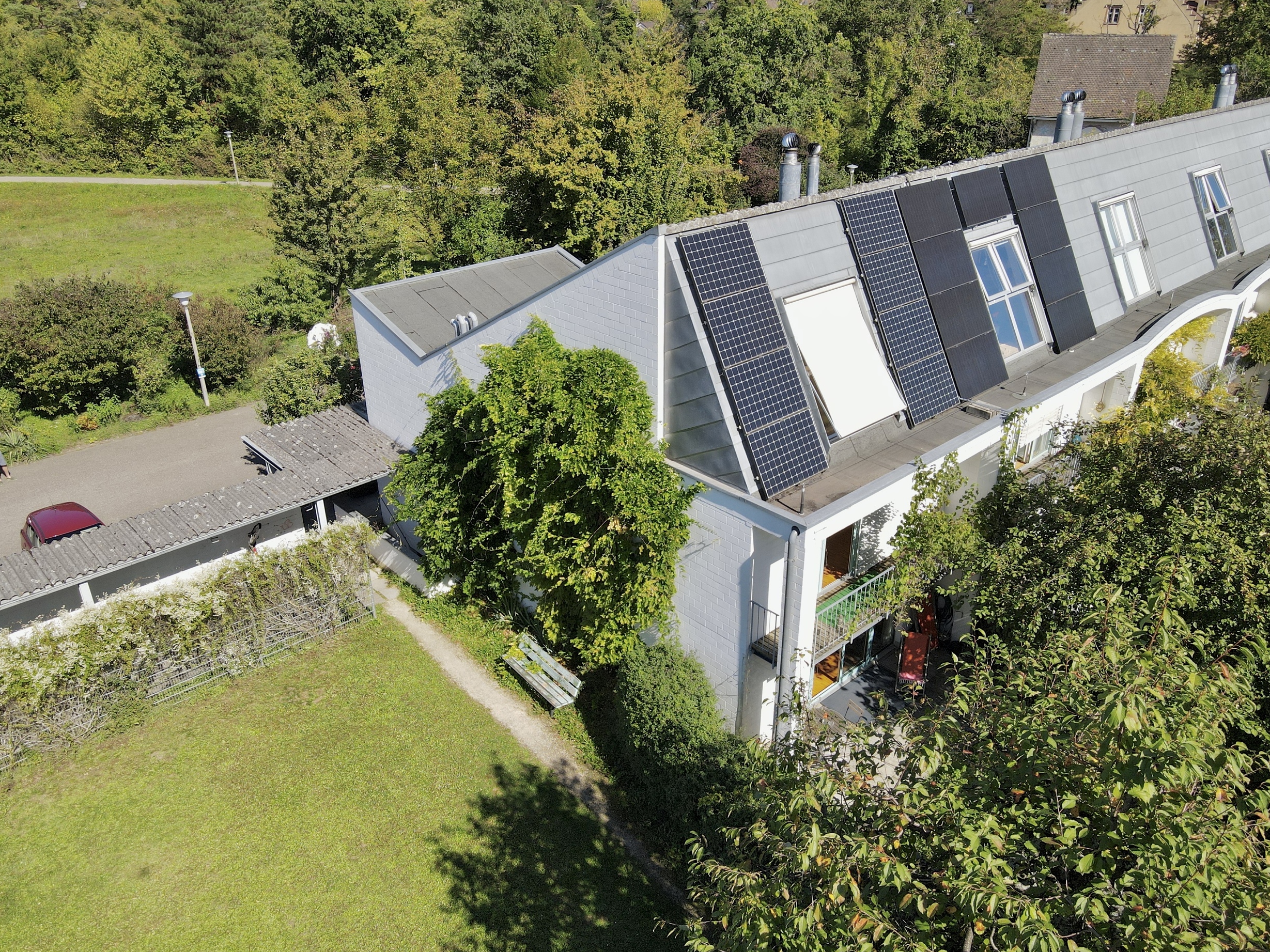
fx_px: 917
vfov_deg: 54.9
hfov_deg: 69.4
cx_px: 655
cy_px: 480
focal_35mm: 25
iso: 100
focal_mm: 4.5
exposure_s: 1/500
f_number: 2.8
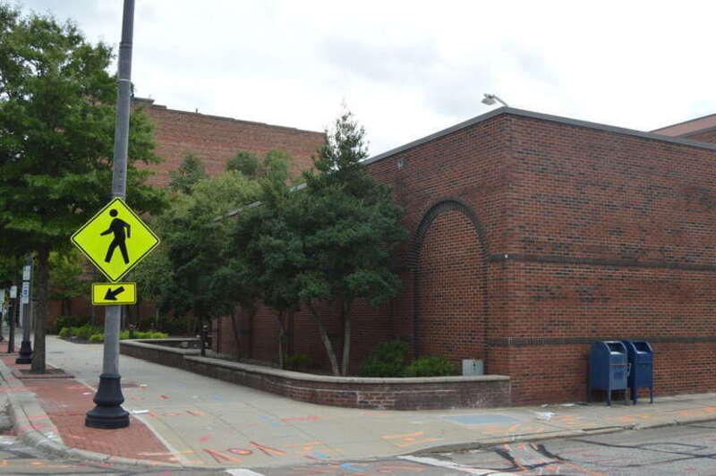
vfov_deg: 36.8
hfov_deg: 53.2
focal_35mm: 36
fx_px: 715
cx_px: 358
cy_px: 238
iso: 100
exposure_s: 1/200
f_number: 7.1
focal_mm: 24
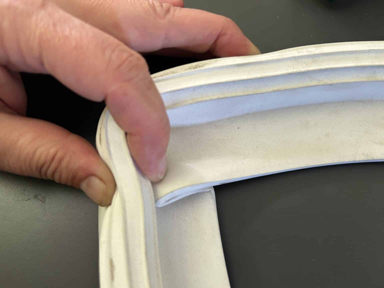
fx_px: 288
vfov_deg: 53.1
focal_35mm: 26
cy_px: 144
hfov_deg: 67.3
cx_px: 192
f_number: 1.5
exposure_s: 1/50
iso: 125
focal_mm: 5.7
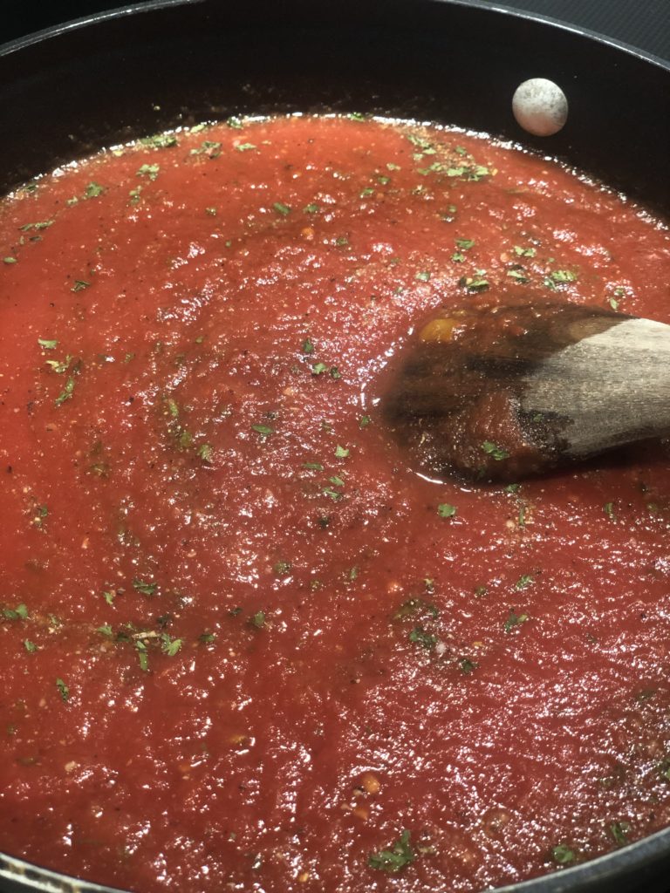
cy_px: 446
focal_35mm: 52
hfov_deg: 28.0
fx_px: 1342
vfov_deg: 36.8
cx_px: 335
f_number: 2.4
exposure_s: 1/30
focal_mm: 6
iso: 125
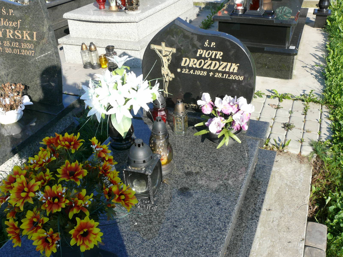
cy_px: 128
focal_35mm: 35
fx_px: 347
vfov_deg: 40.7
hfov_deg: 52.6
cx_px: 172
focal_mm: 7.4
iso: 100
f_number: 5.6
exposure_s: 1/250
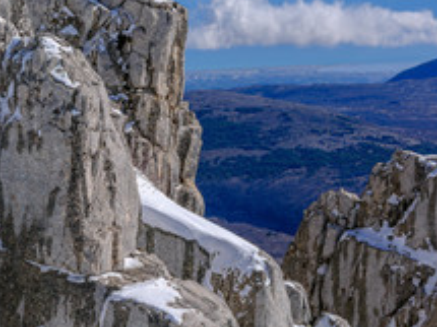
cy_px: 89
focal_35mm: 137
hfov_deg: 14.4
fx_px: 1729
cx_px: 127
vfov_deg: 10.8
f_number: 16
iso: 320
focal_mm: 100
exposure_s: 1/250
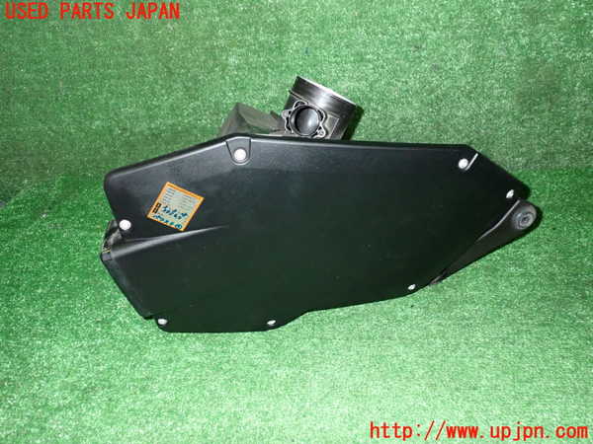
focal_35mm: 30
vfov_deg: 46.8
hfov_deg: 60.0
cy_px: 222
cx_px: 296
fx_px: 514
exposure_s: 1/30
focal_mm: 5.4
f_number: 6.3
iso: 800
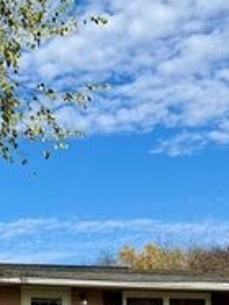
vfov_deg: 21.5
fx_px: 757
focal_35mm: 86
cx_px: -77
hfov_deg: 16.2
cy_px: 339
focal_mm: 6.76
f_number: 1.78
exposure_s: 1/5714
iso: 80
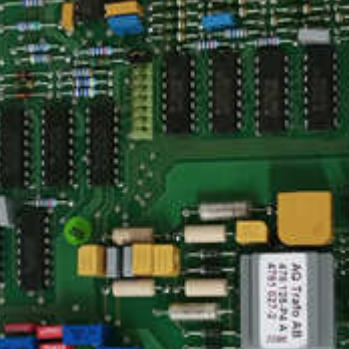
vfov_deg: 15.5
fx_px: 1255
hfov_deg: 15.8
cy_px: 361
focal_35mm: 110
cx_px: 225
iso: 250
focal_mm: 3.95
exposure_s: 1/33.3
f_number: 1.8
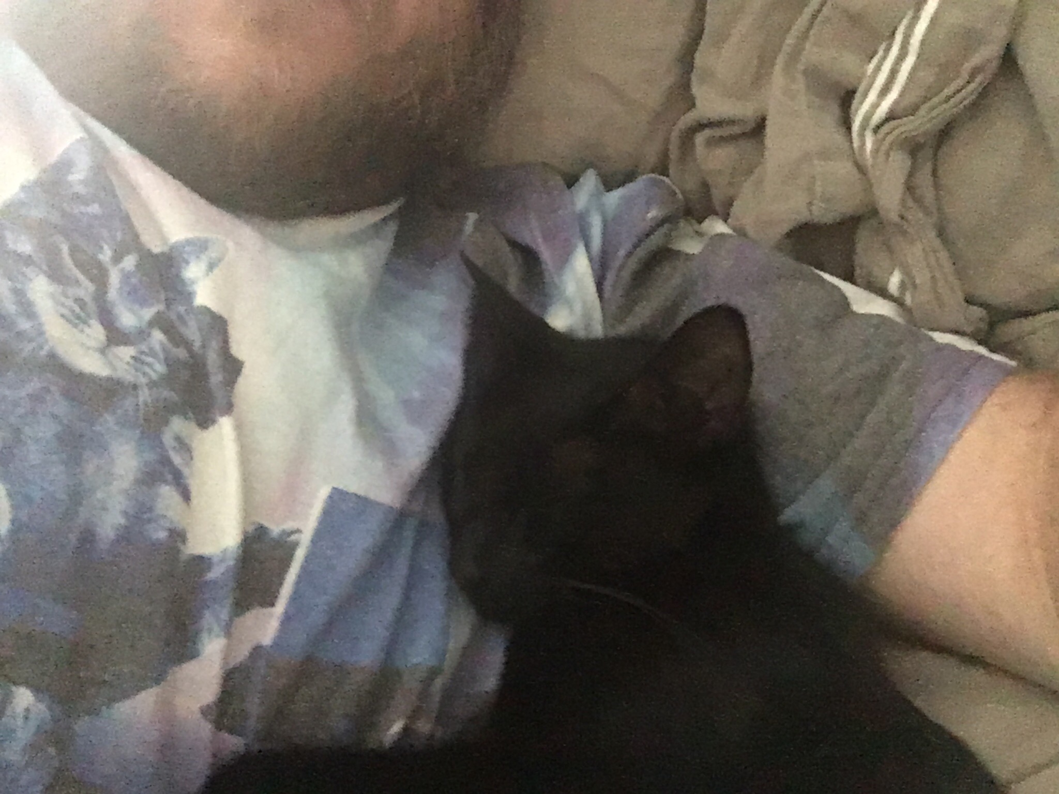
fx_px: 948
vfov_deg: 45.4
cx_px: 530
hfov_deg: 58.4
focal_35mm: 31
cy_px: 397
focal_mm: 2.65
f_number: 2.2
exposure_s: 1/15
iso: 2000
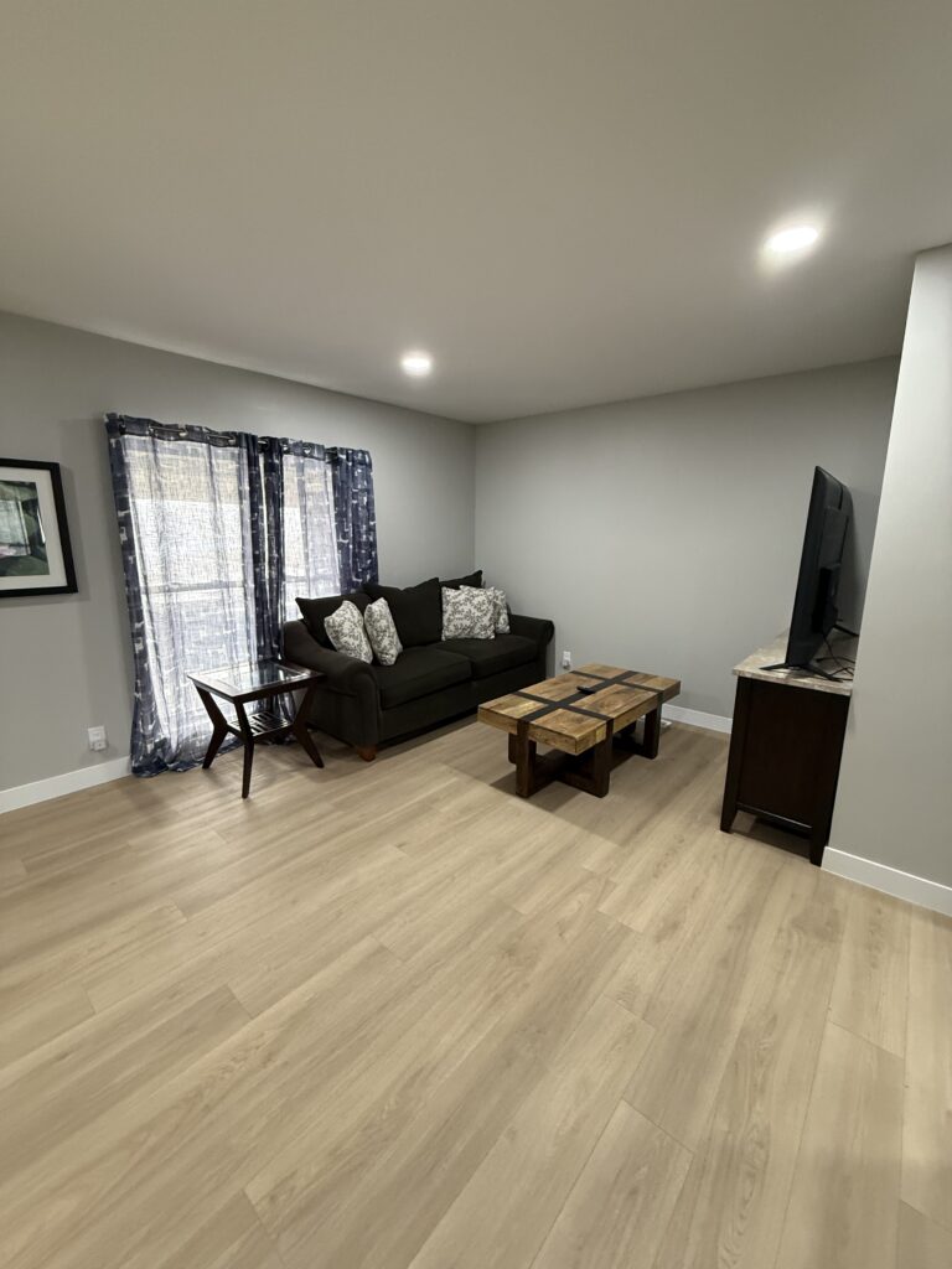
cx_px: 476
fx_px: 513
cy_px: 634
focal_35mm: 14
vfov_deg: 102.1
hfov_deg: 85.7
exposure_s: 1/60
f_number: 2.2
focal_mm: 2.22
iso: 400
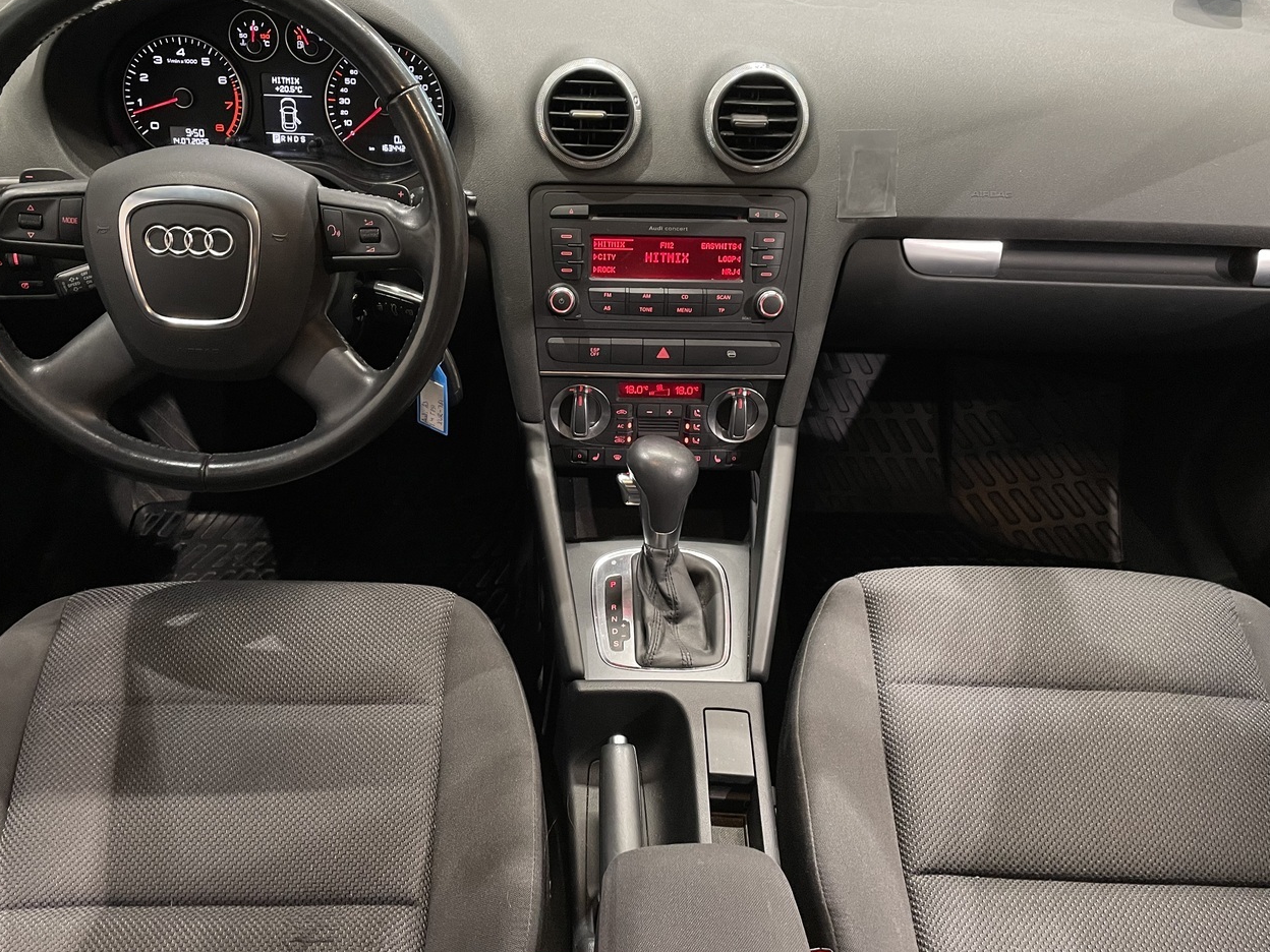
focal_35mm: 30
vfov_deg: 46.8
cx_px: 608
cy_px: 440
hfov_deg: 59.9
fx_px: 1101
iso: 160
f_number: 1.6
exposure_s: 1/60
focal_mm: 4.2
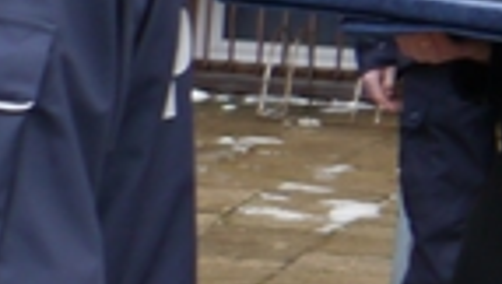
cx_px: -1148
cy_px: 272
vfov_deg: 4.6
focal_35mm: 265
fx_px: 3533
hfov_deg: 7.0
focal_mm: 17
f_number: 3.9
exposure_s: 1/60
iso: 160
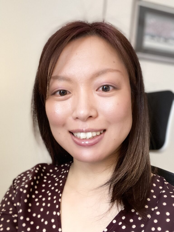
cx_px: 87
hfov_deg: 46.8
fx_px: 201
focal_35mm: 30
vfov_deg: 60.0
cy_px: 116
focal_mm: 2.71
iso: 320
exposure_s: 1/60
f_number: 2.2
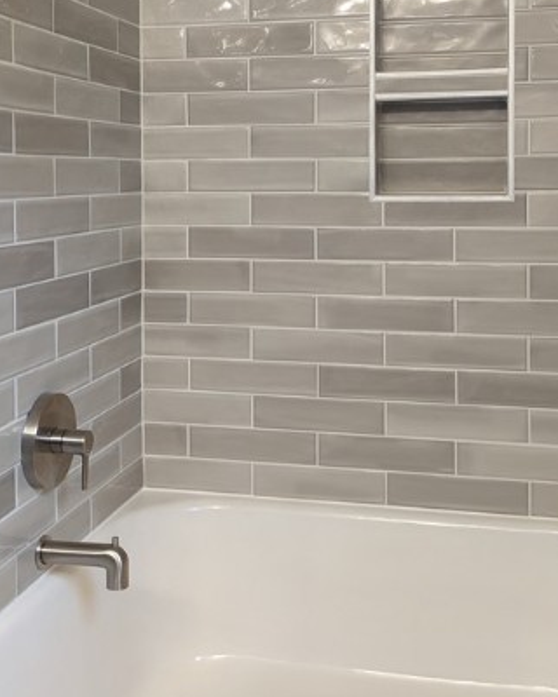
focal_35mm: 45
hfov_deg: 33.4
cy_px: 214
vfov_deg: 40.5
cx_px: 265
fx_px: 929
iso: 87
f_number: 1.85
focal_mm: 6.81
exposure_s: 1/24
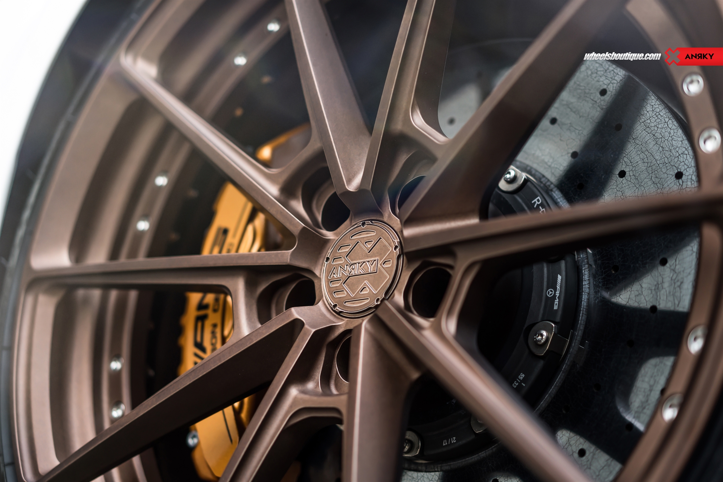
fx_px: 1104
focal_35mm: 55
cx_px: 362
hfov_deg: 36.3
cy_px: 241
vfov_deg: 24.6
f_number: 2
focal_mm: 55
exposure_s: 1/320
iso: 100
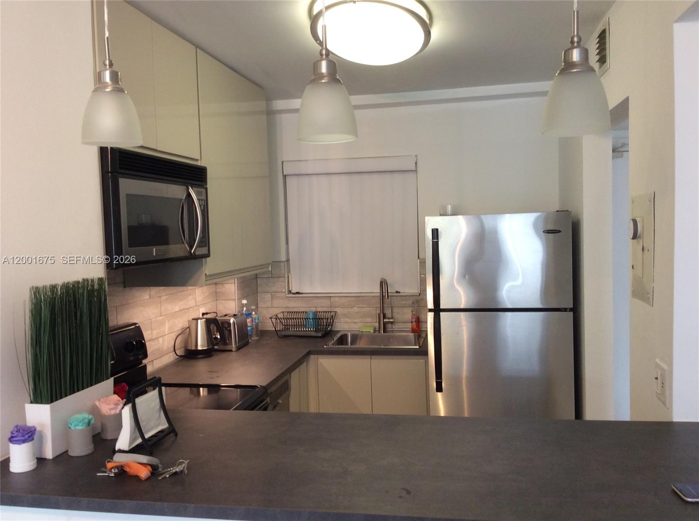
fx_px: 645
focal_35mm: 32
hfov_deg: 56.9
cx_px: 350
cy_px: 260
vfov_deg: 44.0
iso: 64
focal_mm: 3.3
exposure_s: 1/24
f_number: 2.4
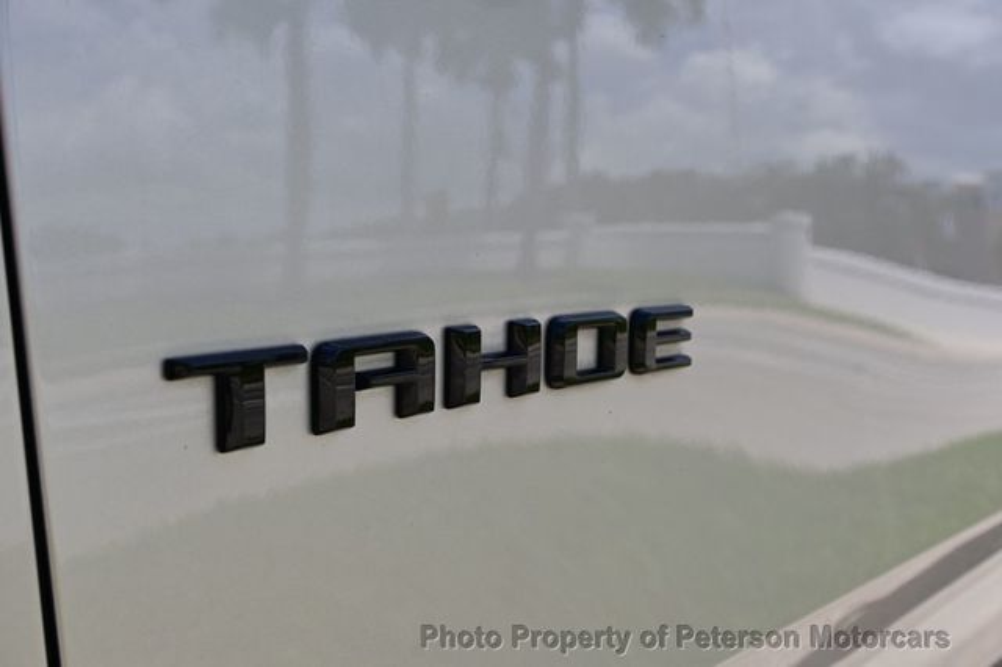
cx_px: 501
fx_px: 1168
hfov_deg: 46.4
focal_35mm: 42
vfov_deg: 31.9
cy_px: 334
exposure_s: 1/200
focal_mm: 28
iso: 100
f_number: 7.1
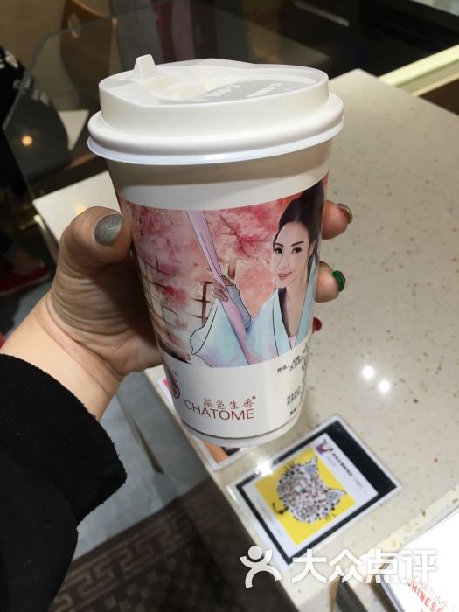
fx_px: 513
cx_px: 230
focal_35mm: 29
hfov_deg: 48.2
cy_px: 306
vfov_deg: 61.7
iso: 32
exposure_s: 1/33
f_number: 2.2
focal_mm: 4.15
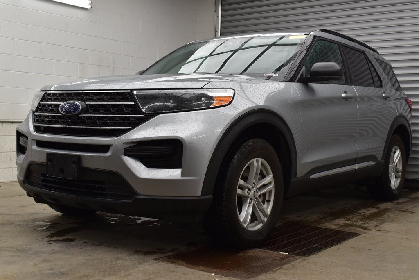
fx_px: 541
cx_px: 210
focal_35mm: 46
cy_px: 140
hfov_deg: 42.3
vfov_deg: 29.0
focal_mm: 31
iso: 400
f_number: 9
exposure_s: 1/80
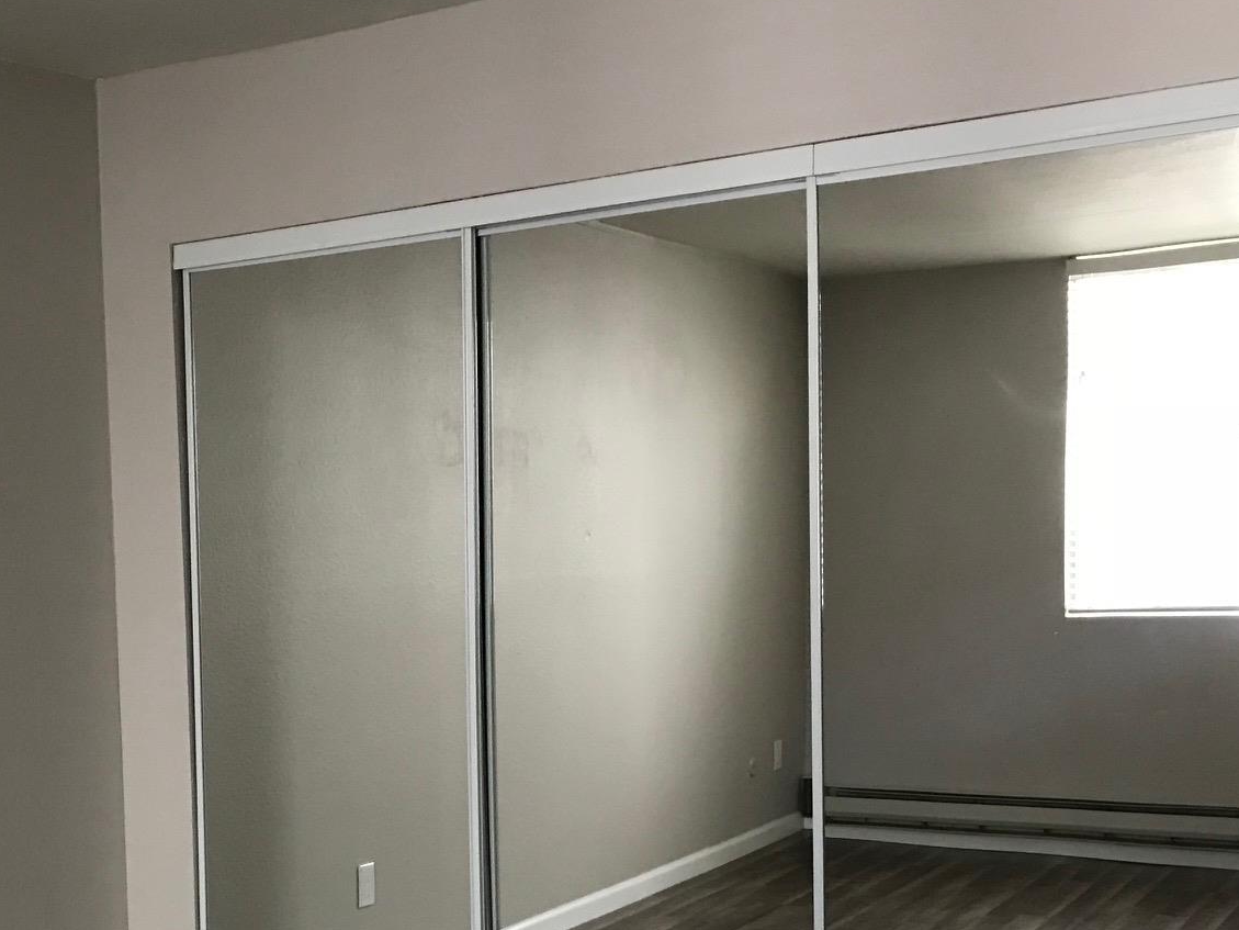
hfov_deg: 36.9
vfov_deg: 28.8
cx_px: 254
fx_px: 1790
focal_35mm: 50
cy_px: 674
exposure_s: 1/15
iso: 64
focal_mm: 3.99
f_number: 1.8
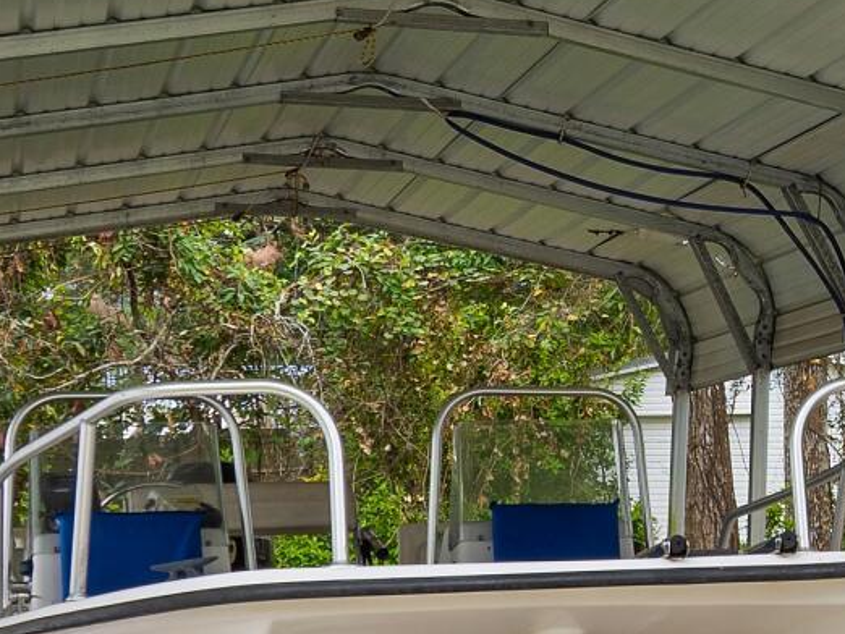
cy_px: 482
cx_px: 1042
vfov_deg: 12.7
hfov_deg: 16.2
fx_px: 2833
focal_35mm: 116
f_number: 5
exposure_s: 1/13
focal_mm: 14
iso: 100
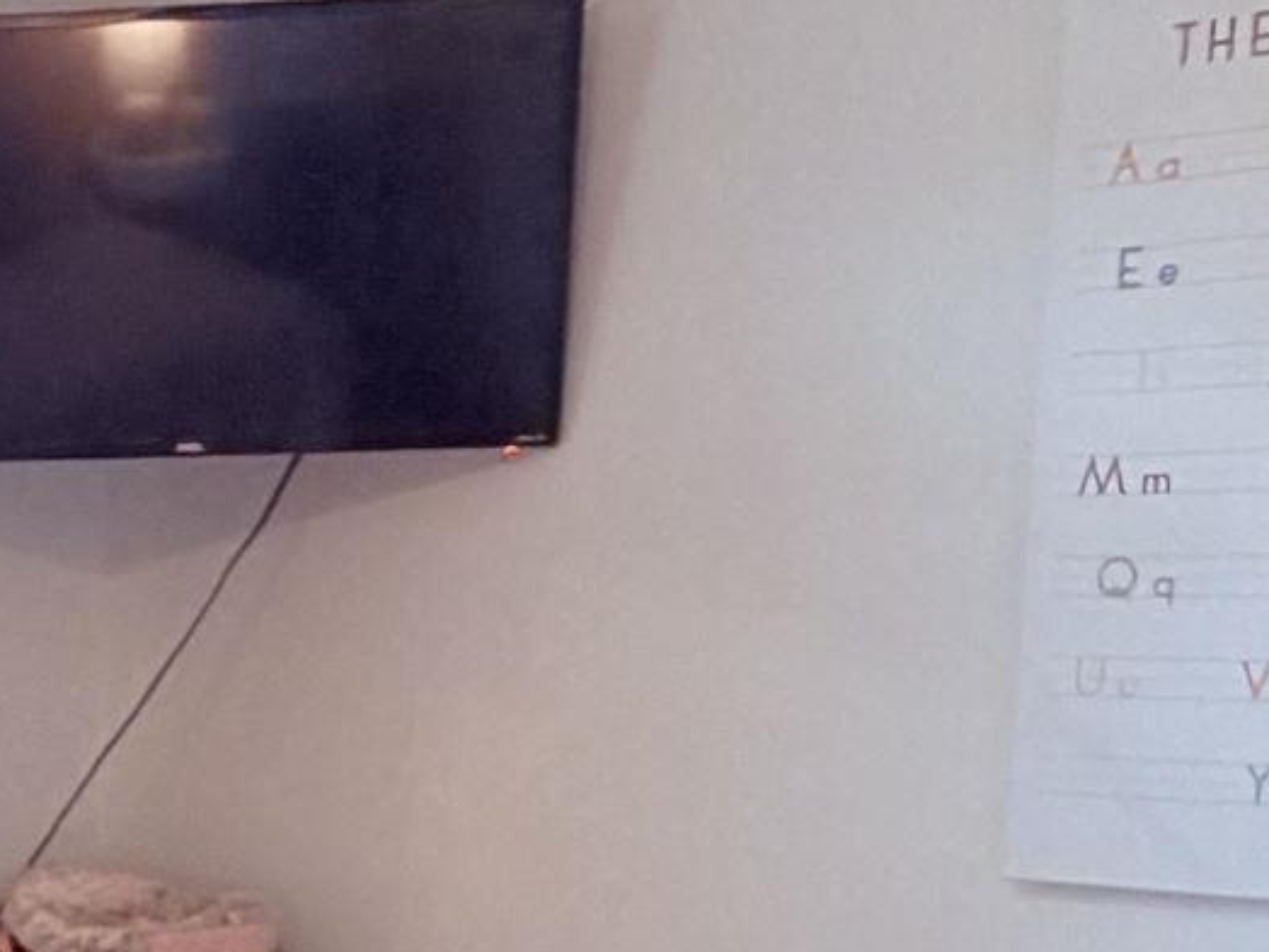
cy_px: 1155
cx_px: -298
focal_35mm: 82
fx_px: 3006
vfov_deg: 17.1
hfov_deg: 21.9
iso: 160
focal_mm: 2.22
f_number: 2.2
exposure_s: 1/60
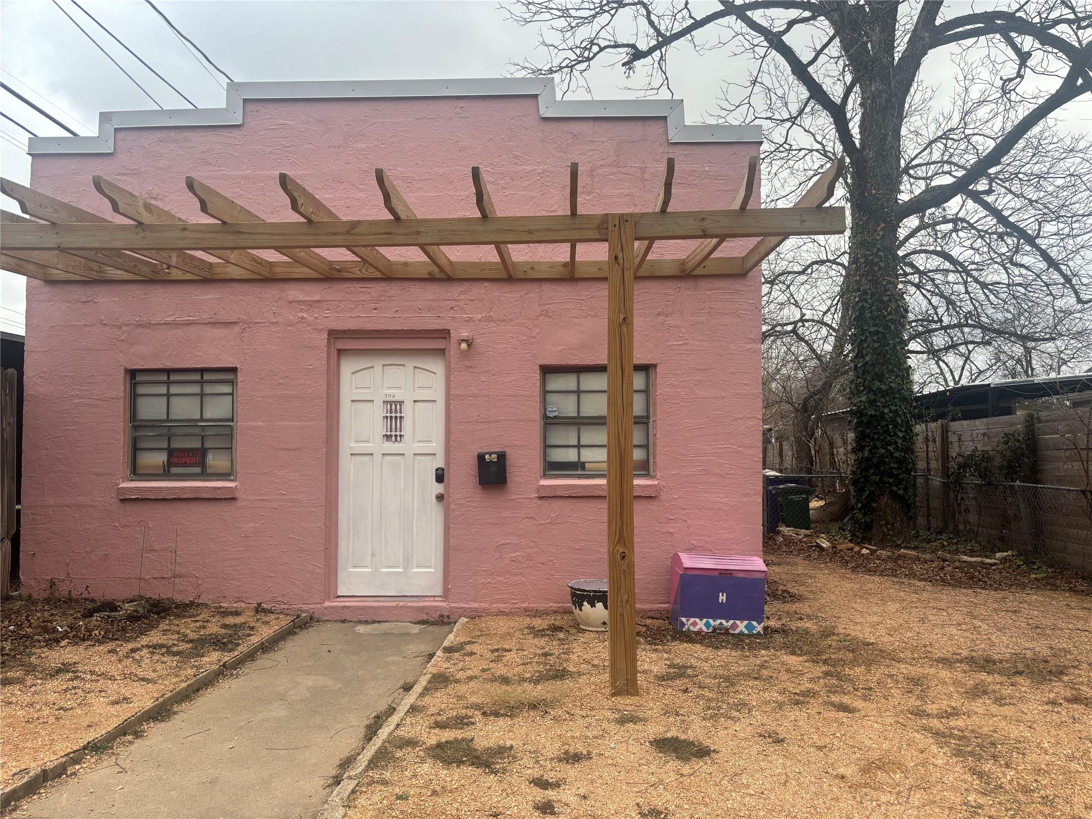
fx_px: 820
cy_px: 410
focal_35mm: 26
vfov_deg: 53.1
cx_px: 546
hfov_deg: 67.3
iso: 50
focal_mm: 5.96
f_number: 1.6
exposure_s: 1/544
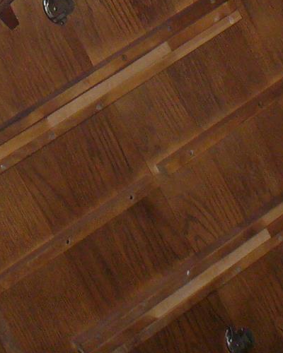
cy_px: -189
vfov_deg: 12.4
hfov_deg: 10.4
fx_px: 1550
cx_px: 100
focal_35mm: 148
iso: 125
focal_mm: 6.1
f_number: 2.8
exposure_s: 1/30
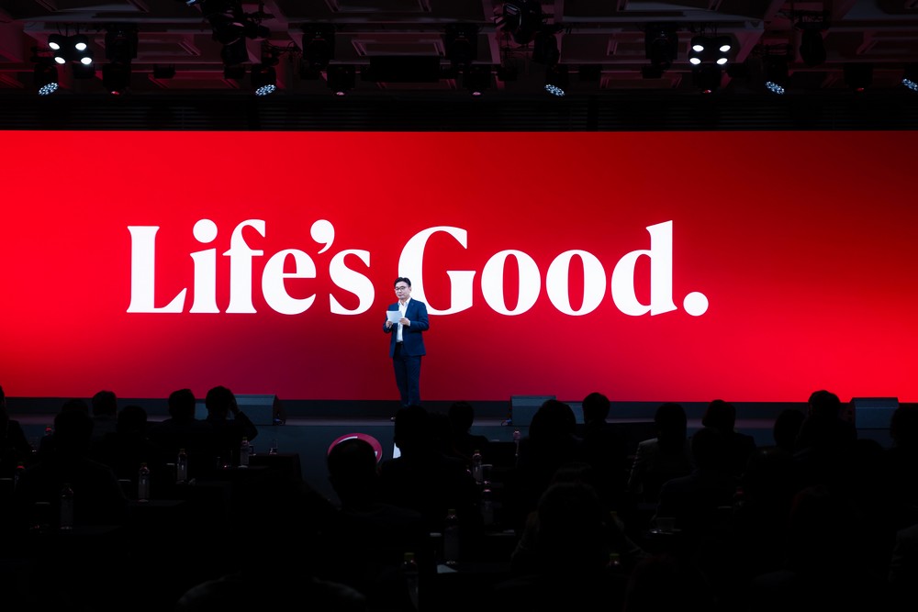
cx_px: 459
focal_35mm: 71
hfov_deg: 28.4
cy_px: 306
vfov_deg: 19.2
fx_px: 1811
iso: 250
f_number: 5
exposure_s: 1/25
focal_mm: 47
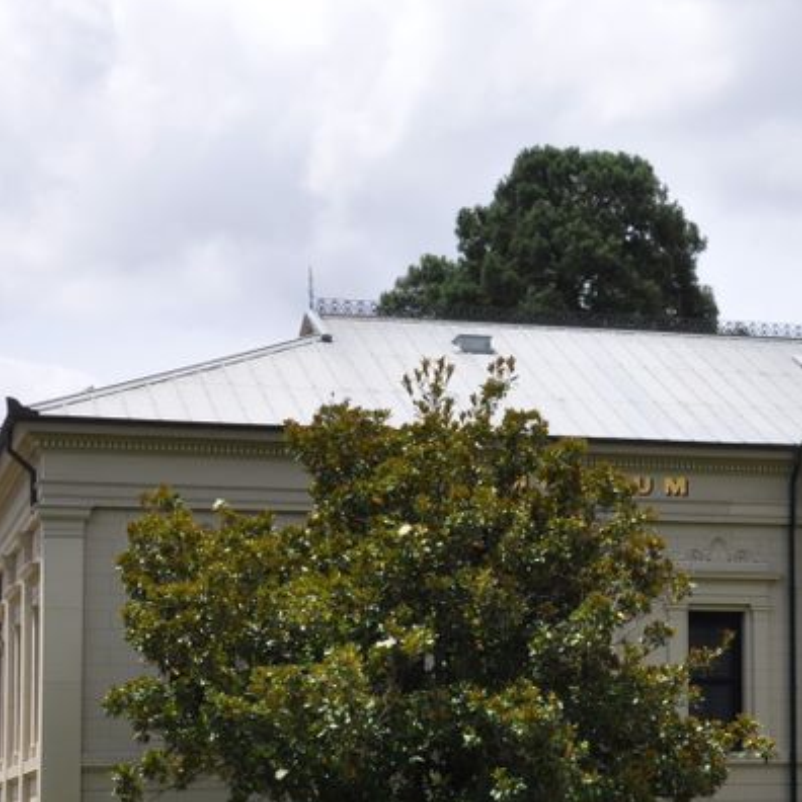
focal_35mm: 112
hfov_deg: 15.1
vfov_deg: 15.5
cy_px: 604
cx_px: 938
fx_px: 2936
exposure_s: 1/200
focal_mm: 34
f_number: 14
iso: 200
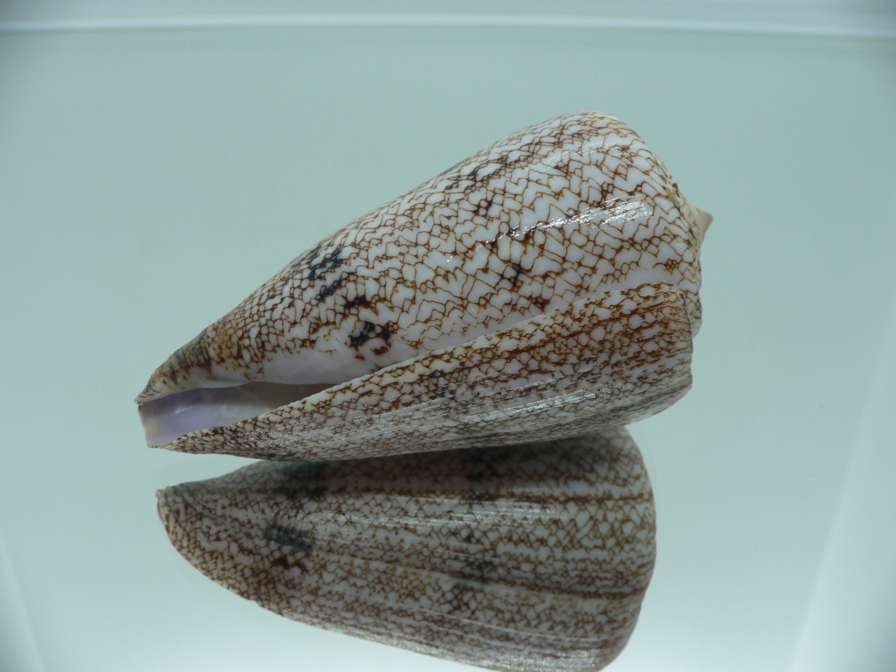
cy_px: 336
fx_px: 906
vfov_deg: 40.7
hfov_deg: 52.6
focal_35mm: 35
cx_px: 448
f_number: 2.8
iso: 80
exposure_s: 1/60
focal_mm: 4.6
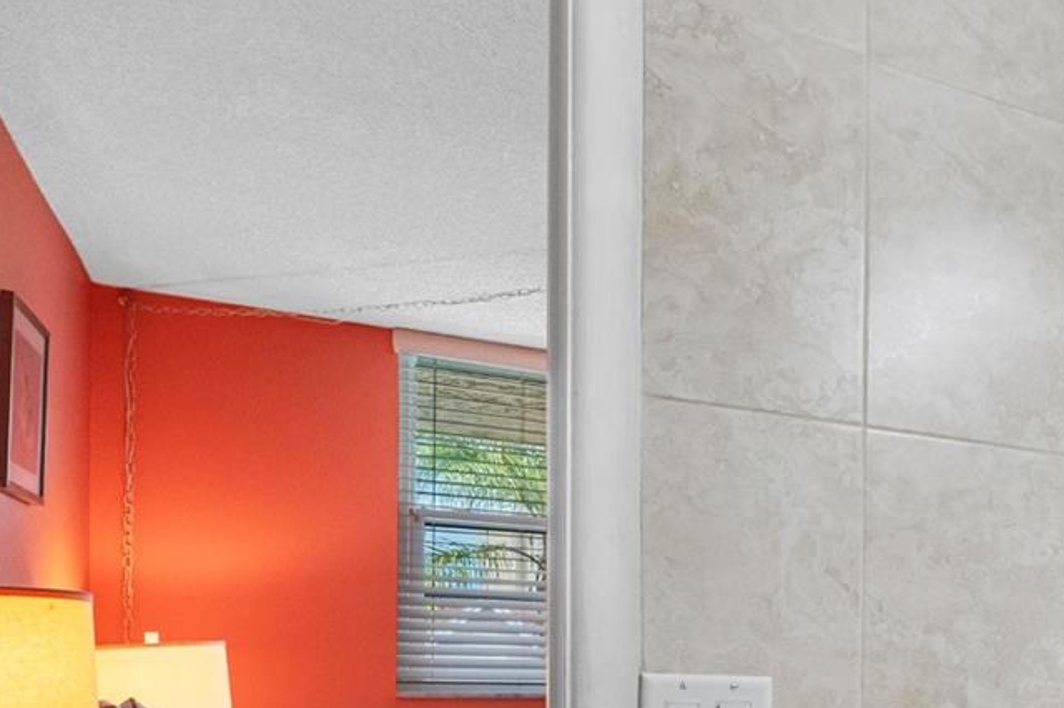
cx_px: 1207
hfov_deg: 38.7
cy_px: 725
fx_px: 1182
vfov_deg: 30.7
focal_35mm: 40
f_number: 11
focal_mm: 16
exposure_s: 1/4
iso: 1600
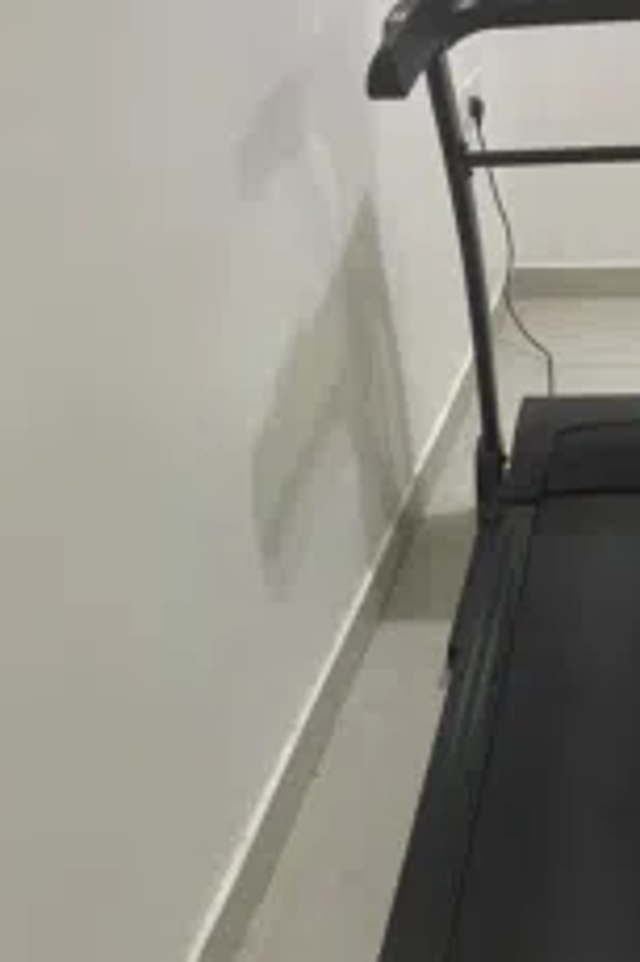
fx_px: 1255
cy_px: 535
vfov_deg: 41.9
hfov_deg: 27.7
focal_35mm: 47
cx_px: 556
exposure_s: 1/86
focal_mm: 4.2
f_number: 1.6
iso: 125
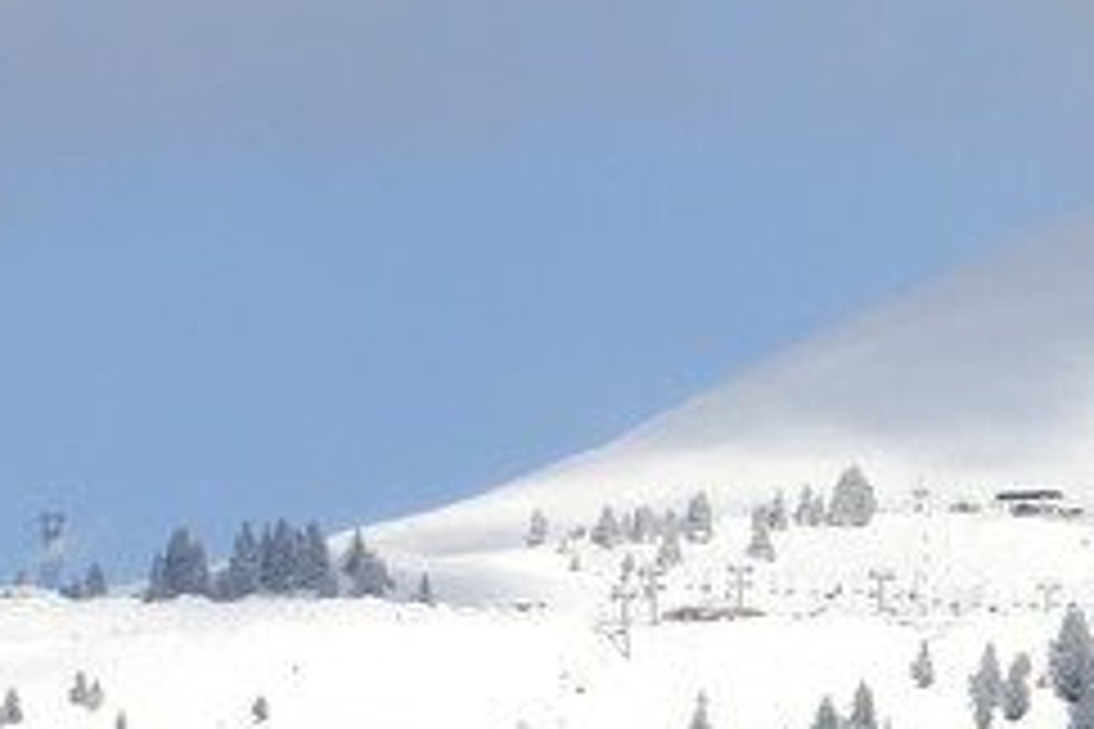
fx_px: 31025
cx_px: 975
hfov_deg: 2.0
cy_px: 2282
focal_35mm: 1021
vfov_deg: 1.3
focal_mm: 155
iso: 200
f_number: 14
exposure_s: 1/320
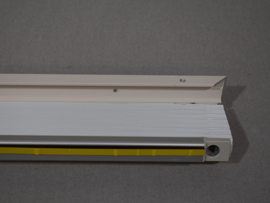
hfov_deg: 26.5
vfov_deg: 20.0
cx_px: 120
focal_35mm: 74
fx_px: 574
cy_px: 102
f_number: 5.6
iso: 200
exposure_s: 1/125
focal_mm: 45
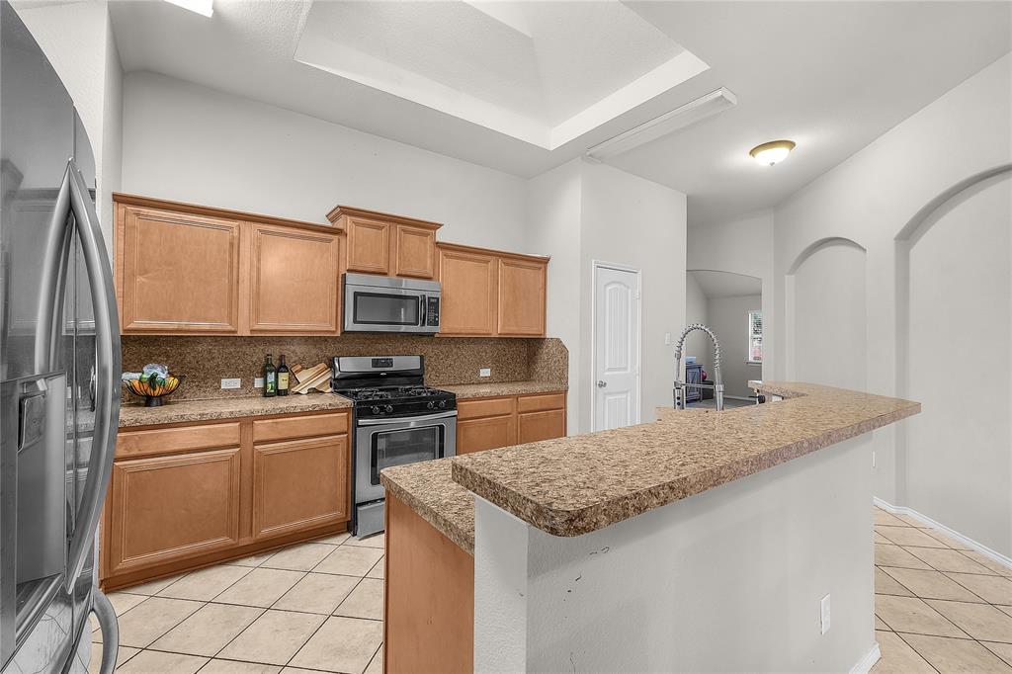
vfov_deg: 77.3
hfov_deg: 100.4
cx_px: 506
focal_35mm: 15
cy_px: 337
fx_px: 422
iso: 250
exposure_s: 1/1.25
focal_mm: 10
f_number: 9
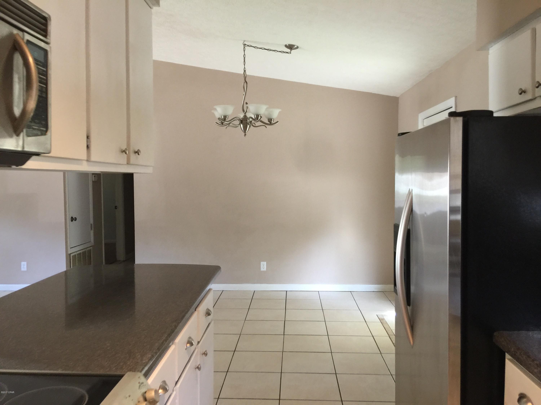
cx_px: 270
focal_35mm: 29
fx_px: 453
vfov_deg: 48.2
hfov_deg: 61.7
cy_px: 202
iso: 64
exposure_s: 1/15
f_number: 2.2
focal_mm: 4.15
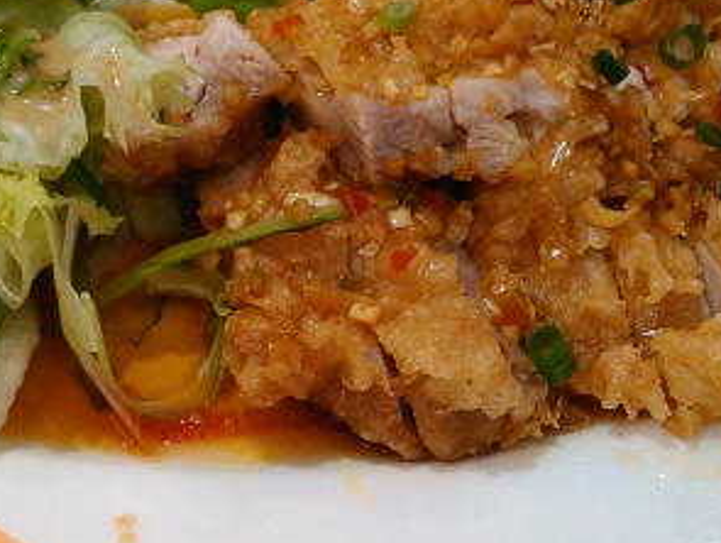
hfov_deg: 29.6
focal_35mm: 65
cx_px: 259
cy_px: 338
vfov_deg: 22.6
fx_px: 1356
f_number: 2.4
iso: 320
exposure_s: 1/15.1
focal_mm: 4
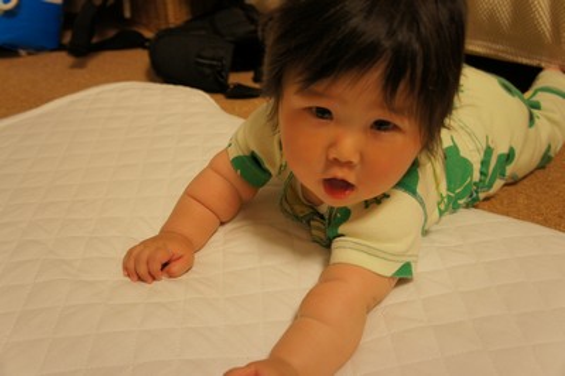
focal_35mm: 33
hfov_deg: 57.3
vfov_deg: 39.9
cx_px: 282
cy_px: 188
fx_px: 517
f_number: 4
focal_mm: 22
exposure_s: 1/40
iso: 500
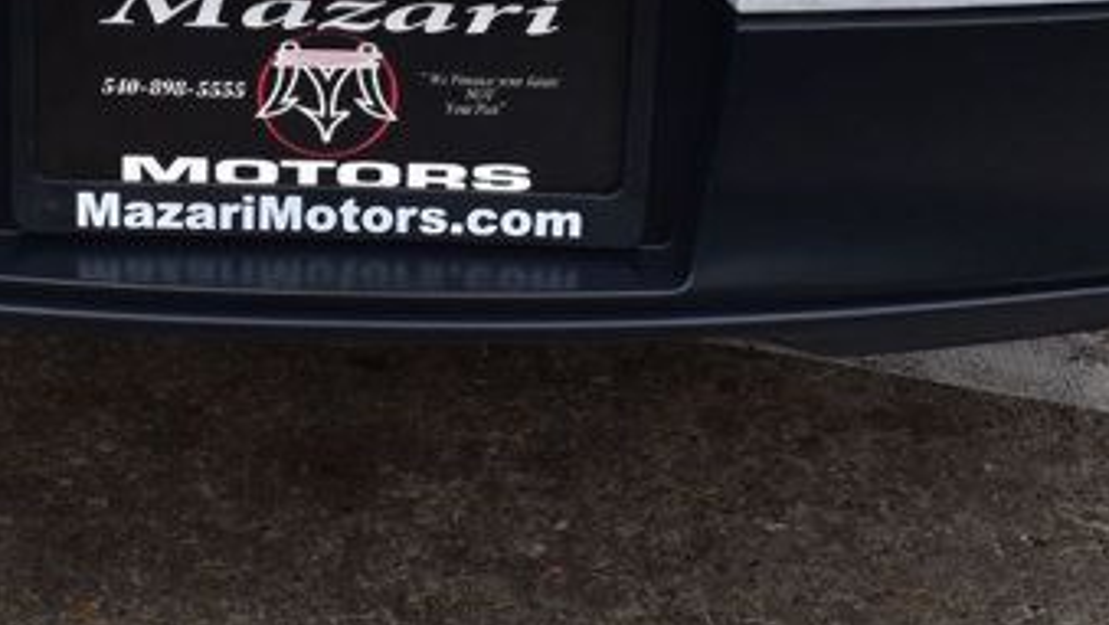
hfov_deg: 18.0
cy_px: 262
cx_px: 409
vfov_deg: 10.2
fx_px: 3488
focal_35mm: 119
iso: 400
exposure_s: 1/200
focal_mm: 25
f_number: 10
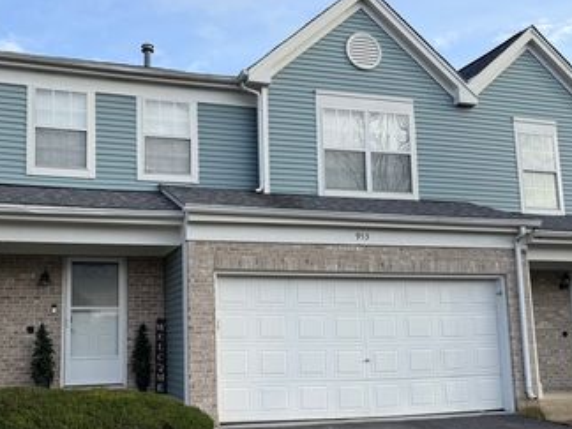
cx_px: 203
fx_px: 611
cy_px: 257
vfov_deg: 38.5
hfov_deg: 49.5
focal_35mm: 37
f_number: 1.78
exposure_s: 1/1464
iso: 80
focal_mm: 6.76
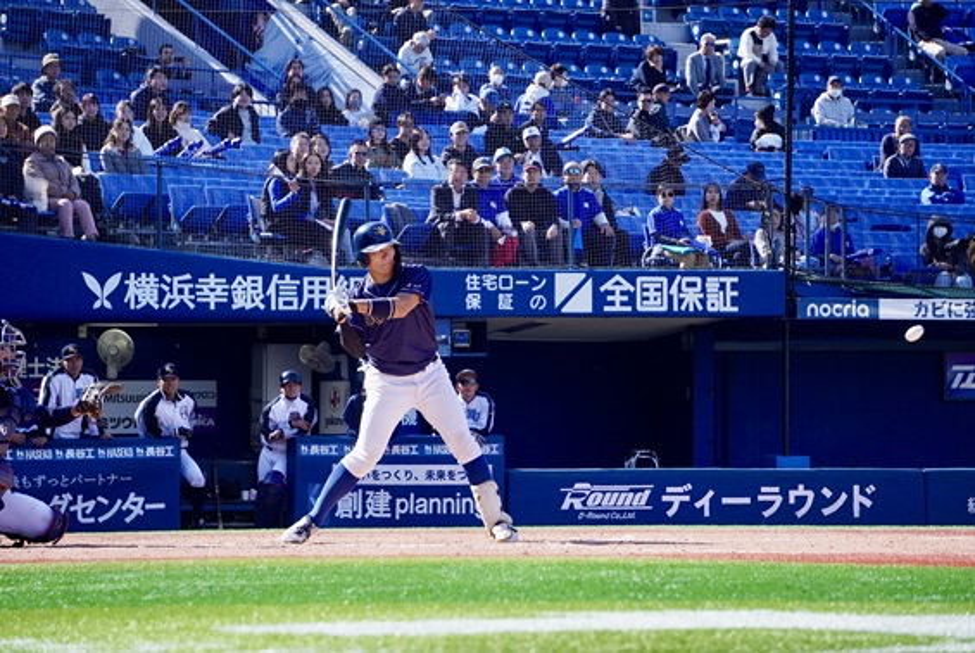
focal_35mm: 225
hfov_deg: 9.1
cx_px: 488
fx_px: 6100
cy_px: 326
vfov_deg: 6.1
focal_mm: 150
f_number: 5.6
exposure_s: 1/3200
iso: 1600
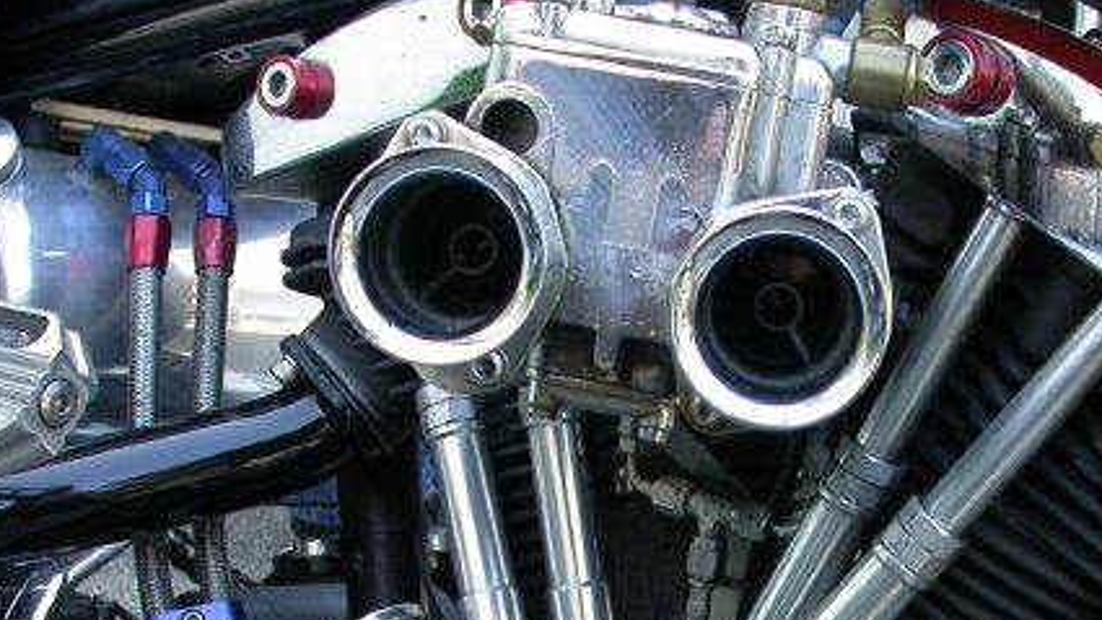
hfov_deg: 27.1
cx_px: 692
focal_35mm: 78
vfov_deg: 15.2
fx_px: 2279
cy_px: 607
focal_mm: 7.85
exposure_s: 1/65.8
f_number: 3
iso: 100
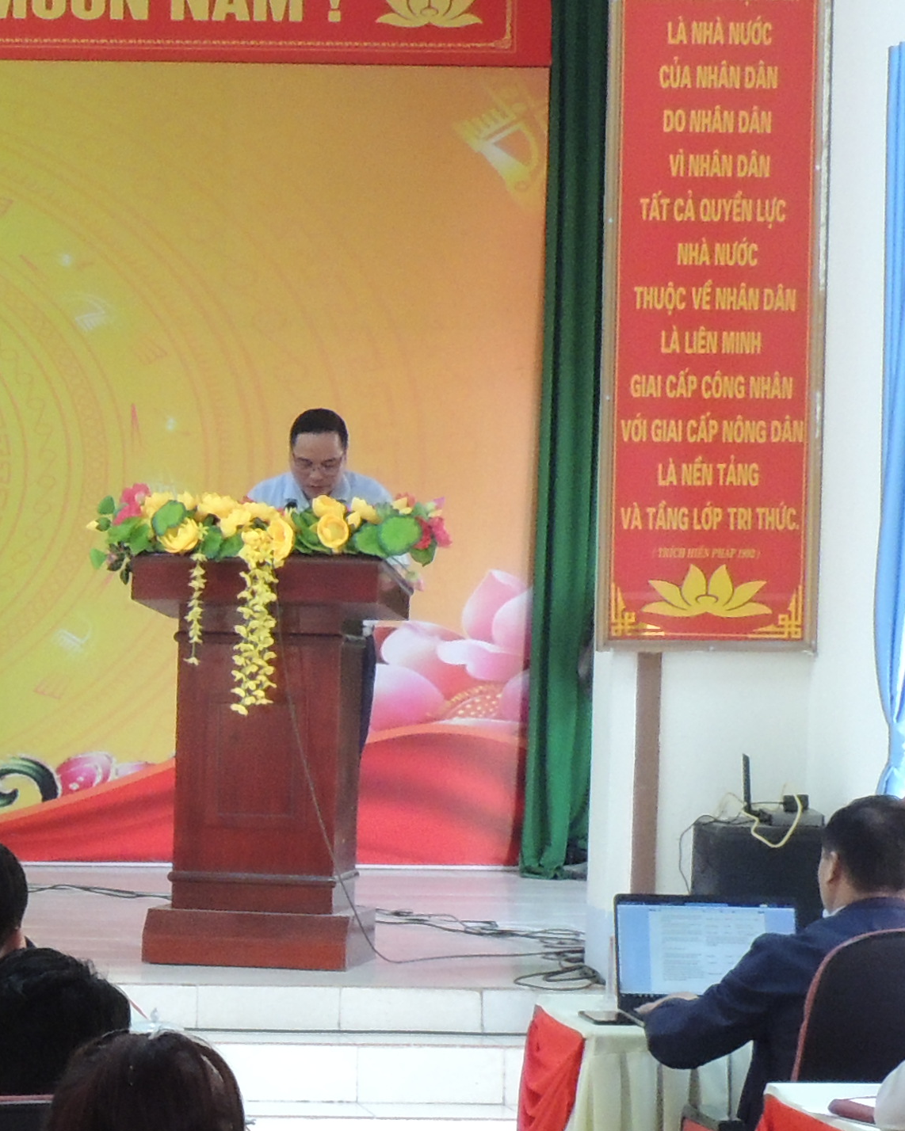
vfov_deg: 15.2
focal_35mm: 126
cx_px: -407
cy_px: 925
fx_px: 4219
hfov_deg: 11.8
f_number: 3.3
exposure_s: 1/30
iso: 400
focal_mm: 7.1
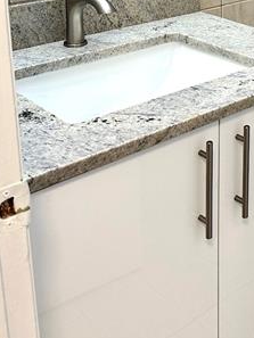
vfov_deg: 29.2
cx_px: 302
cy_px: 0
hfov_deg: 22.0
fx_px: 606
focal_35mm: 62
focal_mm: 6.86
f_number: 1.78
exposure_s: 1/120
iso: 160
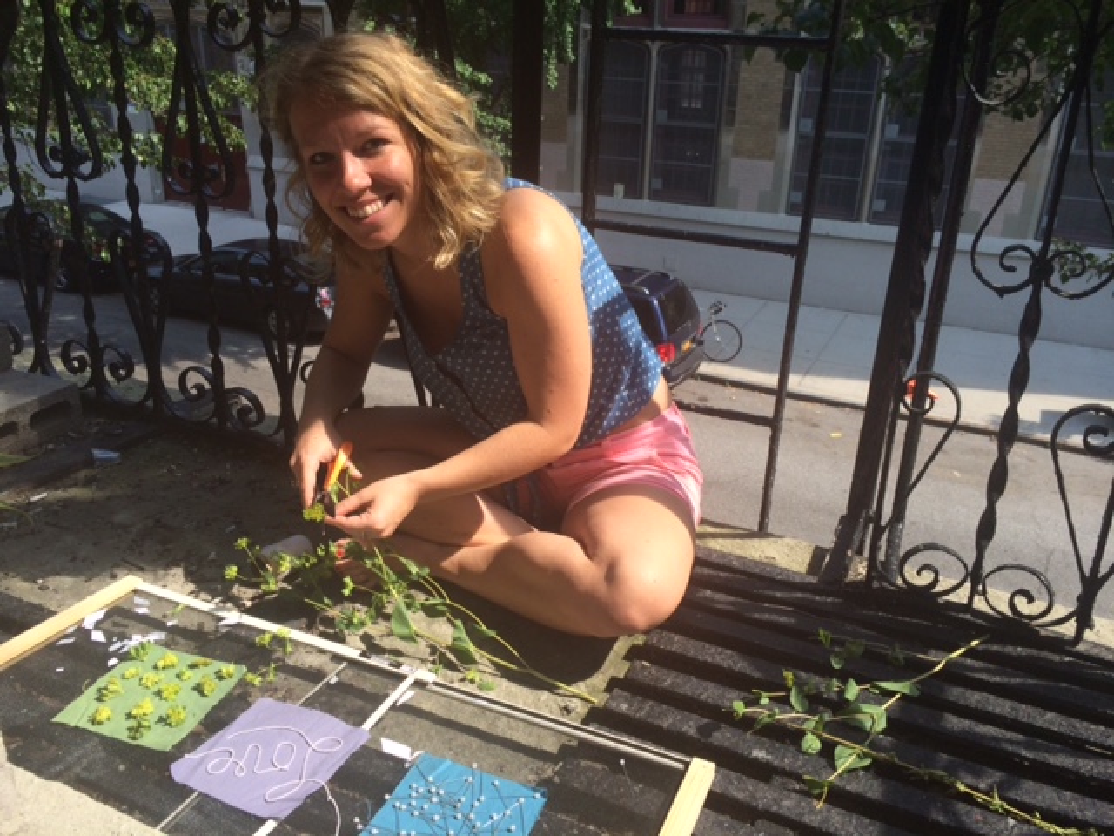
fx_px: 933
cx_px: 557
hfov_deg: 61.7
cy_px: 418
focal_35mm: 29
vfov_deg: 48.2
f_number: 2.2
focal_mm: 4.15
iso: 32
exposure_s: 1/672
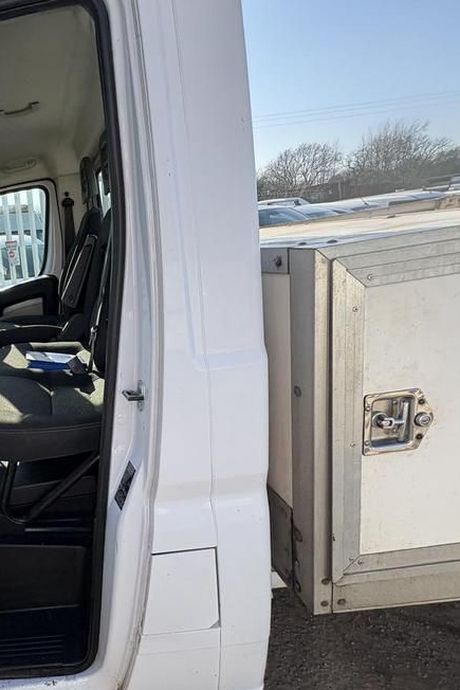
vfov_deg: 84.0
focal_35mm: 20
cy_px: 338
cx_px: 32
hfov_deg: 52.9
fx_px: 383
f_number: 2.2
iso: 40
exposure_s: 1/495
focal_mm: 2.22
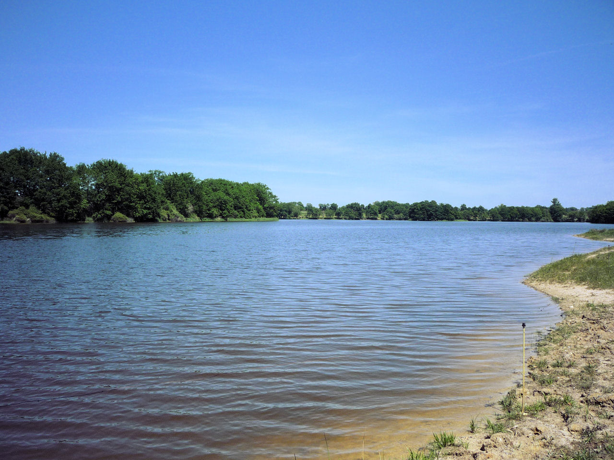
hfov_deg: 56.8
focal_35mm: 32
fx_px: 568
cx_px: 307
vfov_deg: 44.2
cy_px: 230
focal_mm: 5.2
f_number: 5.6
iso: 100
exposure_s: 1/400
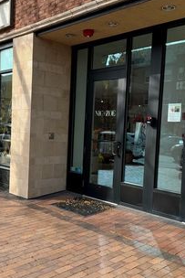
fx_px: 316
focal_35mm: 41
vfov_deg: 47.4
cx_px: 75
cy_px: 145
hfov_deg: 32.6
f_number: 1.78
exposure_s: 1/1524
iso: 80
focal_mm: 6.76
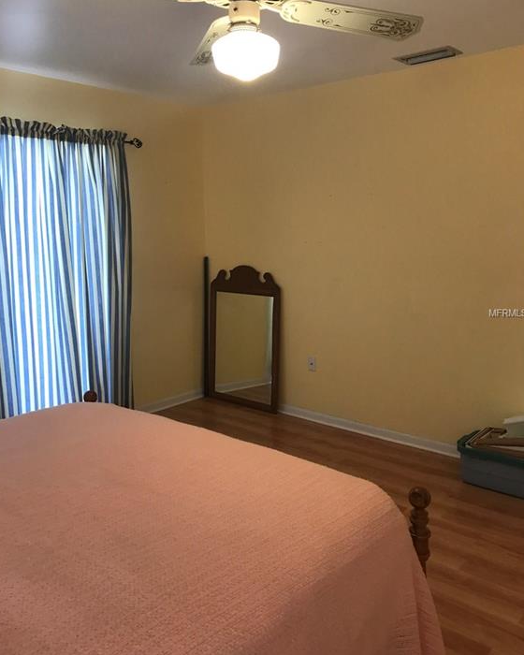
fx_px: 582
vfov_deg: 58.7
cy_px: 313
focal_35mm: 30
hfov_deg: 48.5
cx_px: 262
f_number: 1.8
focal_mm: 3.99
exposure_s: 1/24
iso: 32
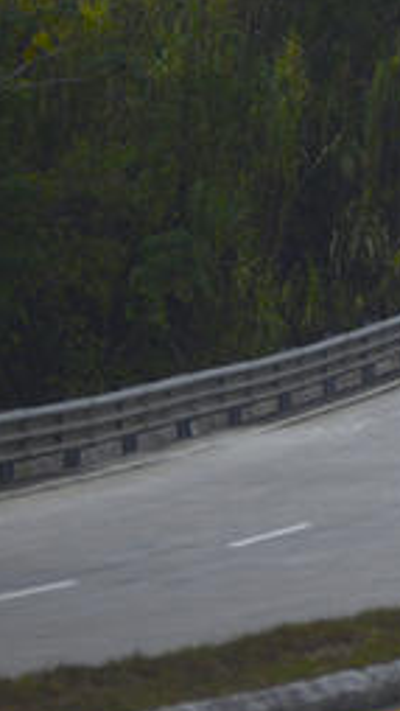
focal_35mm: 434
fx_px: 8178
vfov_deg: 5.0
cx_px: 926
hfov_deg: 2.8
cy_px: 195
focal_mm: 112
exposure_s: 1/500
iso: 200
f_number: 2.8
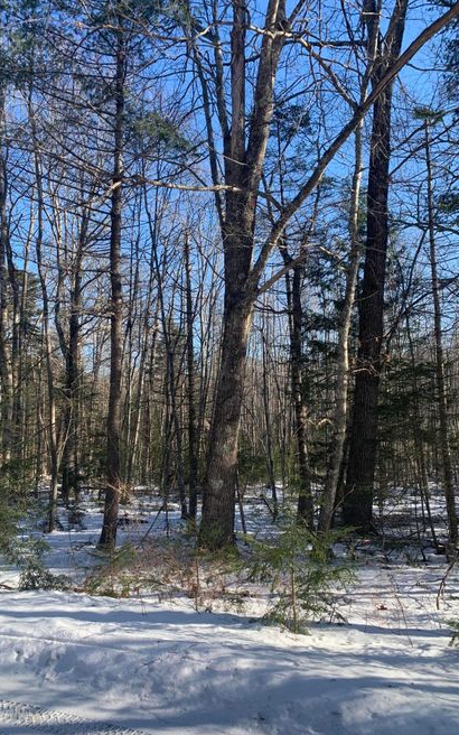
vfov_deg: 66.5
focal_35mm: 28
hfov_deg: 44.5
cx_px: 205
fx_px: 560
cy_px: 366
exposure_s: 1/856
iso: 25
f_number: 1.8
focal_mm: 4.25
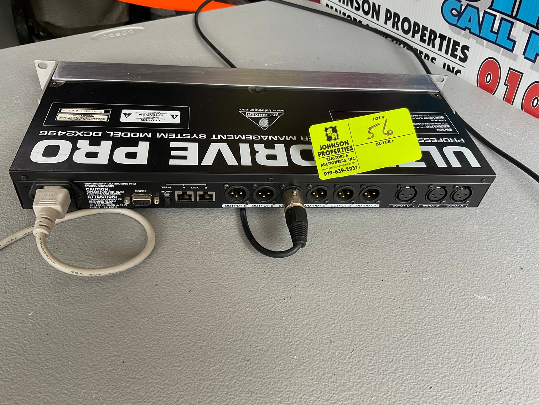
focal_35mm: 29
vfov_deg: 48.2
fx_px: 452
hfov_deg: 61.7
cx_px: 270
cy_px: 202
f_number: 1.8
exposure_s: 1/120
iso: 40
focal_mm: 3
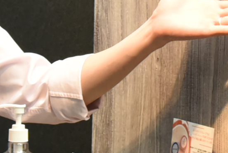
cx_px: 152
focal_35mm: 196
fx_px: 1242
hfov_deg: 10.5
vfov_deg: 7.0
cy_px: -7
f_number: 6.3
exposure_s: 1/160
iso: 4500
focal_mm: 36
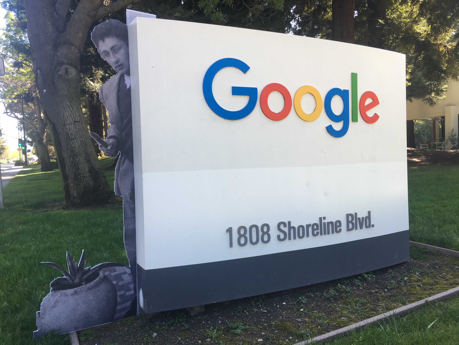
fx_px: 385
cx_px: 230
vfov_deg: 48.2
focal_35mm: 29
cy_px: 172
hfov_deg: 61.7
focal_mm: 4.15
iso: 25
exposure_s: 1/120
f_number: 2.2
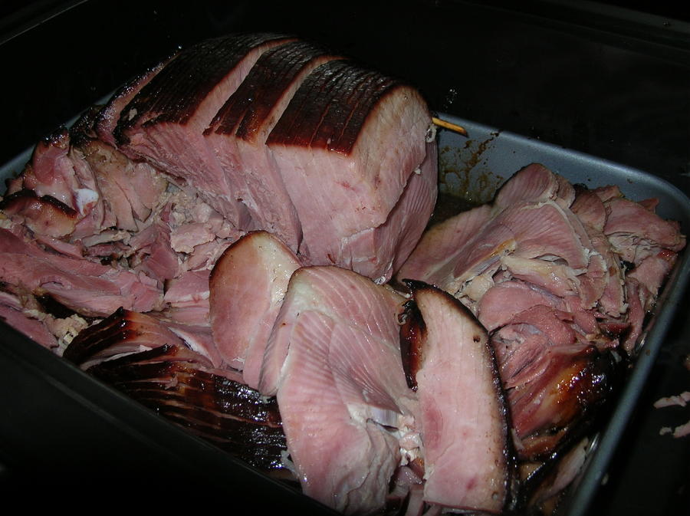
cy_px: 258
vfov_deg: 39.6
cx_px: 345
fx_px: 717
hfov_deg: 51.4
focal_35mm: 36
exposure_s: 1/60.1
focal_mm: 6
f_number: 2.7
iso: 50
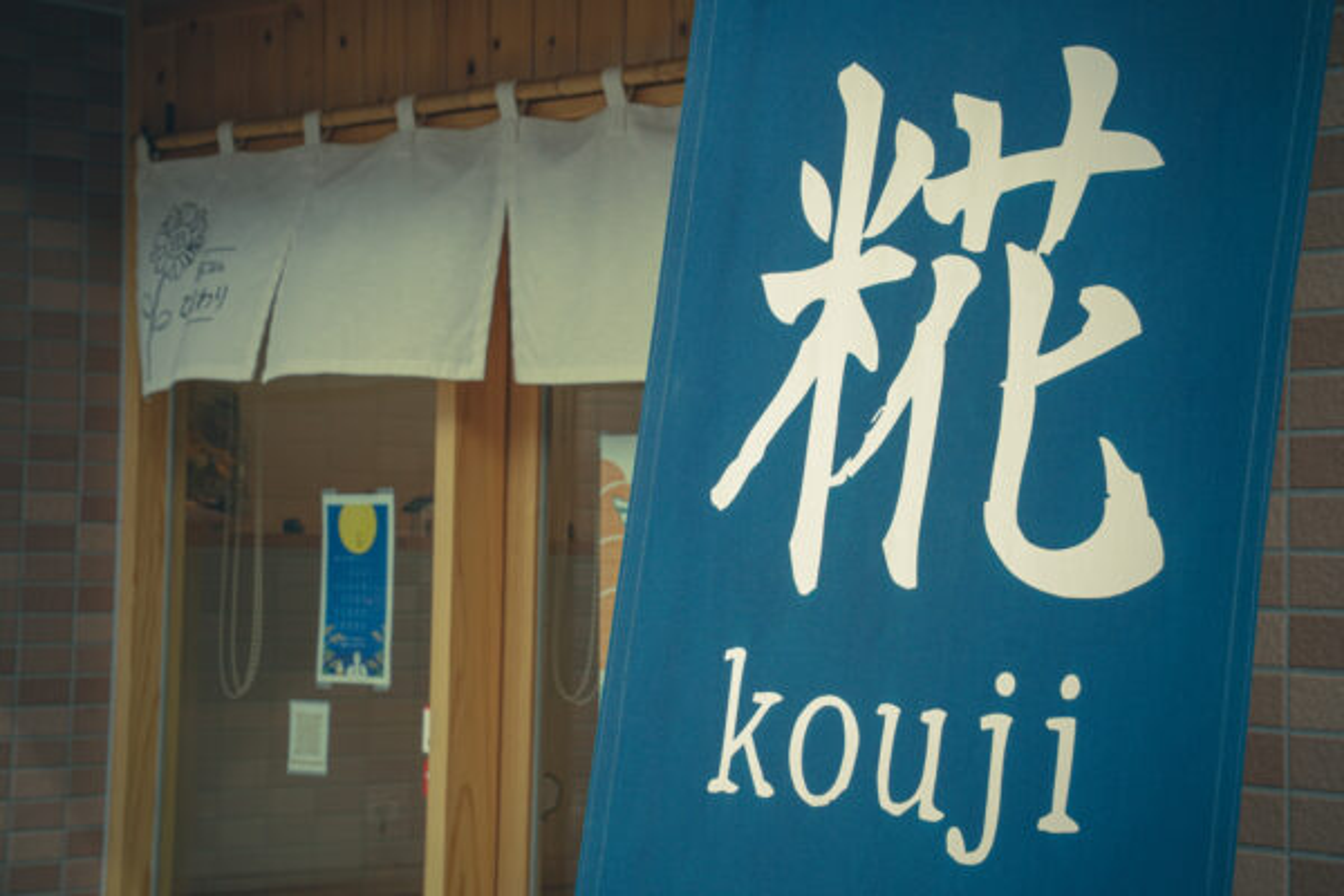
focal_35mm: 96
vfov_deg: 14.3
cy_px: 448
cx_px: 672
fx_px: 3584
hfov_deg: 21.2
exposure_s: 1/400
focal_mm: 96
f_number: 10
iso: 1250
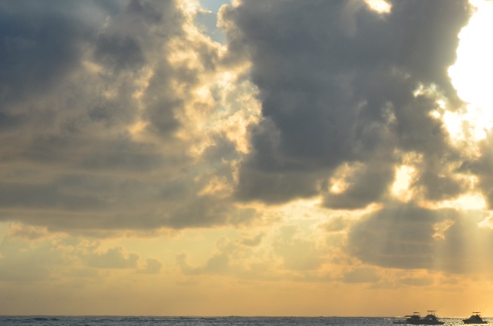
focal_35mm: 127
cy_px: 276
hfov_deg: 15.8
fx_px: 1734
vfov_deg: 10.7
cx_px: 508
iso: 100
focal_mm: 34
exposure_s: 1/400
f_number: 10
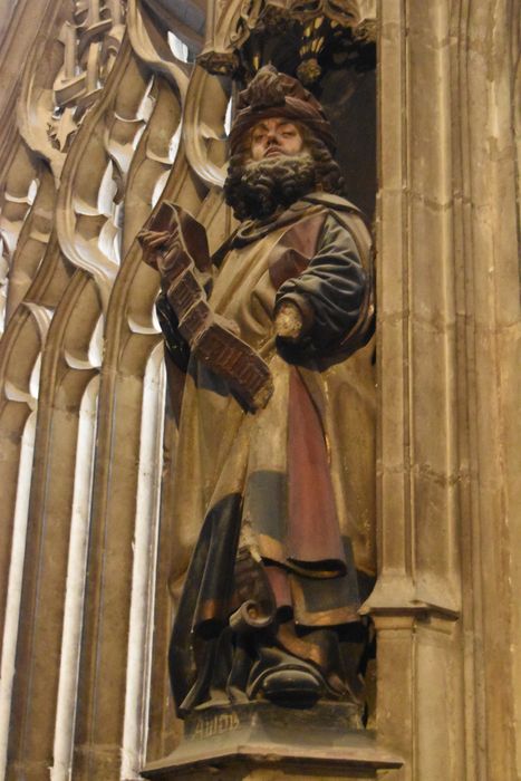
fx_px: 1497
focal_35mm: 69
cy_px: 390
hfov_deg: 19.7
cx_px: 260
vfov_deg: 29.2
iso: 12800
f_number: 5.3
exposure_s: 1/20
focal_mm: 46
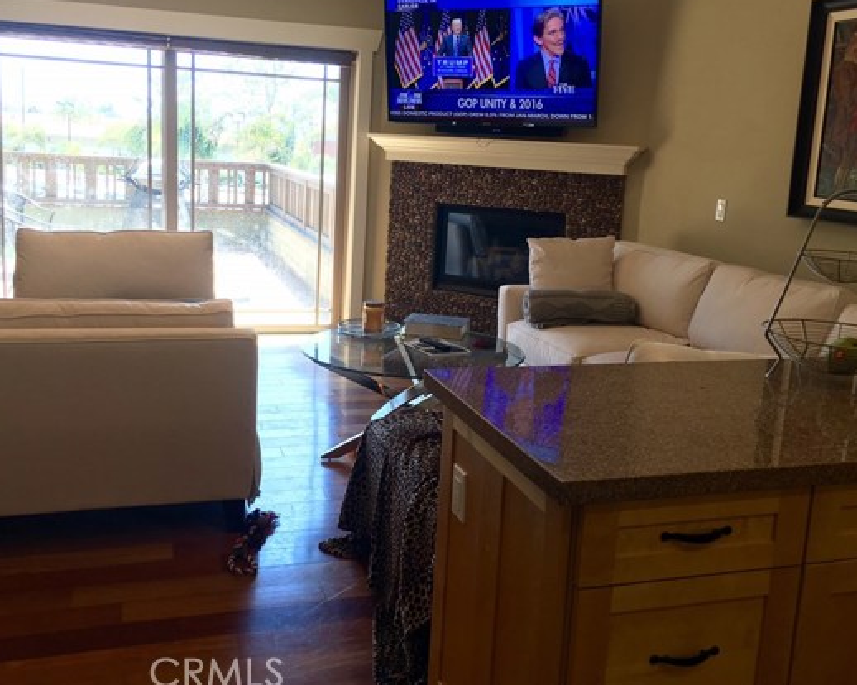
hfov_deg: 51.5
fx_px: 887
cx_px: 424
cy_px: 299
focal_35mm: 35
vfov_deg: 42.1
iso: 25
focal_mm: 4.15
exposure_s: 1/60
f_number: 2.2
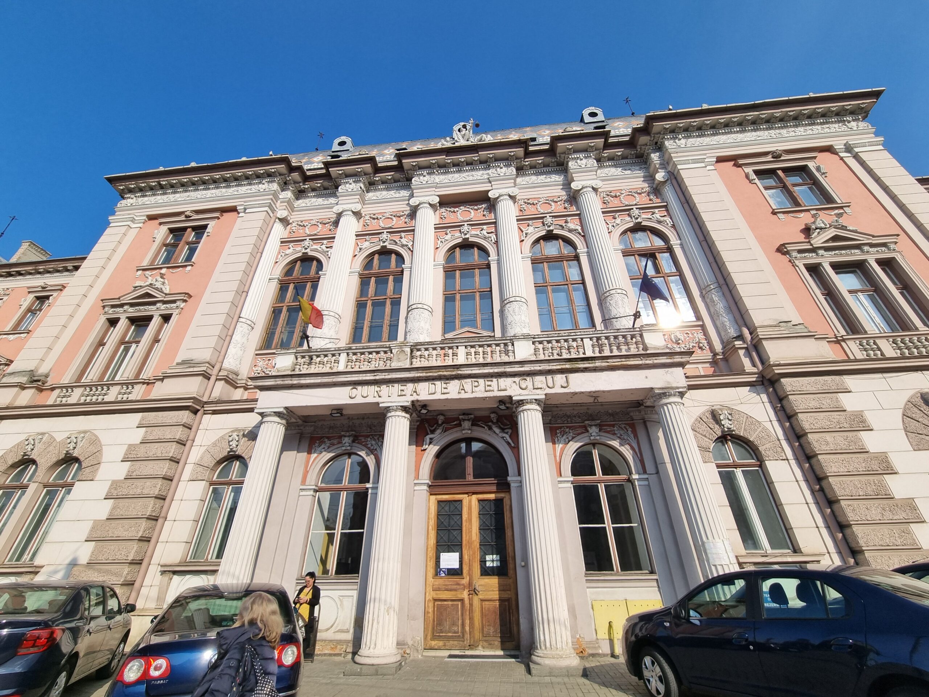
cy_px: 348
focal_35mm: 13
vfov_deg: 89.9
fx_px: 349
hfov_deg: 106.2
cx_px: 464
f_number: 2.2
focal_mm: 2.2
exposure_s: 1/1836
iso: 50
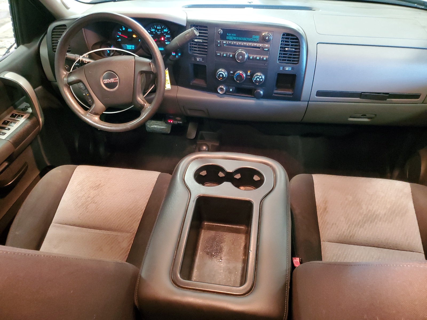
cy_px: 160
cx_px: 214
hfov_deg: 67.3
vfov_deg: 53.1
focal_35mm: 26
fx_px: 321
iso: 404
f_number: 1.5
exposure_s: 1/15
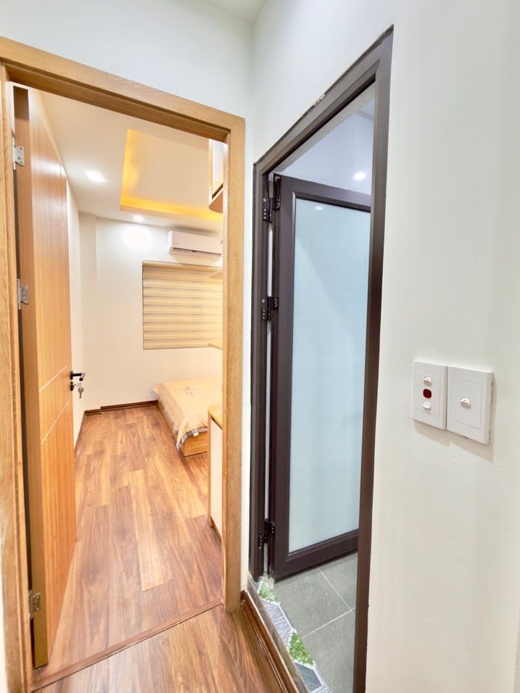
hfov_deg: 81.7
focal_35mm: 15
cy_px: 332
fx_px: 300
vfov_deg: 98.1
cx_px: 273
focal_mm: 2.22
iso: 100
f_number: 2.2
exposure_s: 1/25
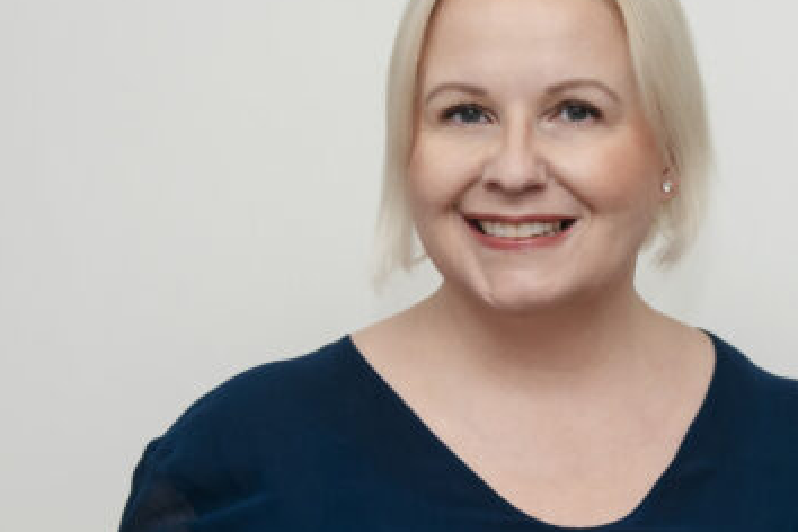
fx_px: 3969
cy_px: 399
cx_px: 555
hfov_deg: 11.5
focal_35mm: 179
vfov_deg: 7.7
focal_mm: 55
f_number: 4
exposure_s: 1/60
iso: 100
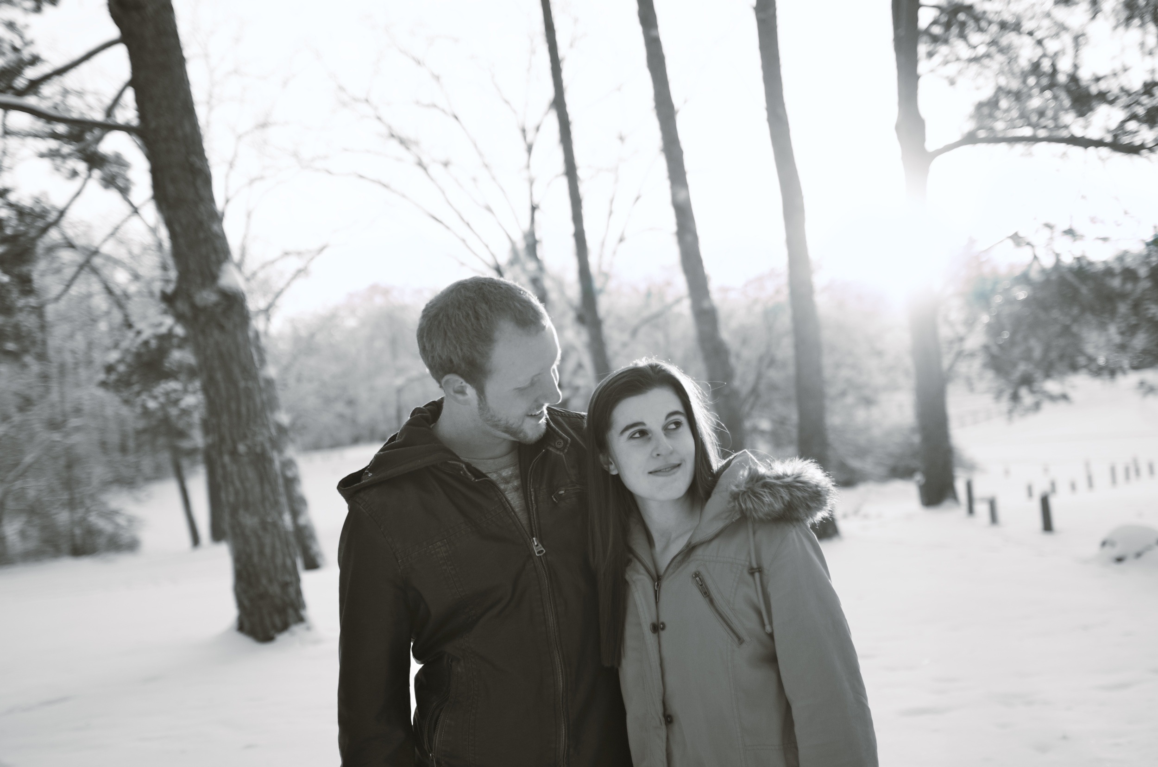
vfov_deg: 36.7
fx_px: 1156
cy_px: 384
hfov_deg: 53.2
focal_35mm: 36
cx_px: 579
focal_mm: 24
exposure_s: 1/1600
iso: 100
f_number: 1.4
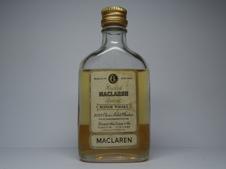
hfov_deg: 49.0
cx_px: 113
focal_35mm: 38
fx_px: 248
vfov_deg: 37.7
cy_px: 84
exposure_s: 1/200
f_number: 3.4
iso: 125
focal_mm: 6.8
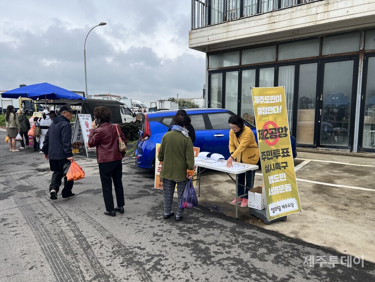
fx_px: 282
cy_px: 141
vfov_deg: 53.1
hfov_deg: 67.3
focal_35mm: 26
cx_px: 188
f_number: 1.5
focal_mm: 5.7
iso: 50
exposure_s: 1/3356
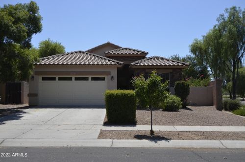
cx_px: 122
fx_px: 244
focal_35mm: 36
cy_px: 81
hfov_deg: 53.2
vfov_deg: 36.7
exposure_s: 1/2000
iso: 1000
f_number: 10
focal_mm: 24
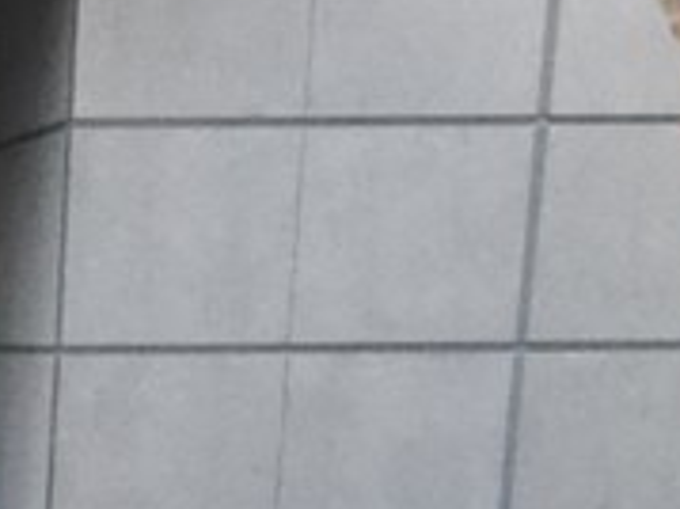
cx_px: -539
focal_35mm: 100
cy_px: 790
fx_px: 1963
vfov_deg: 13.8
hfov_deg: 16.5
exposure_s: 1/50
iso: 3200
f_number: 18
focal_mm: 7
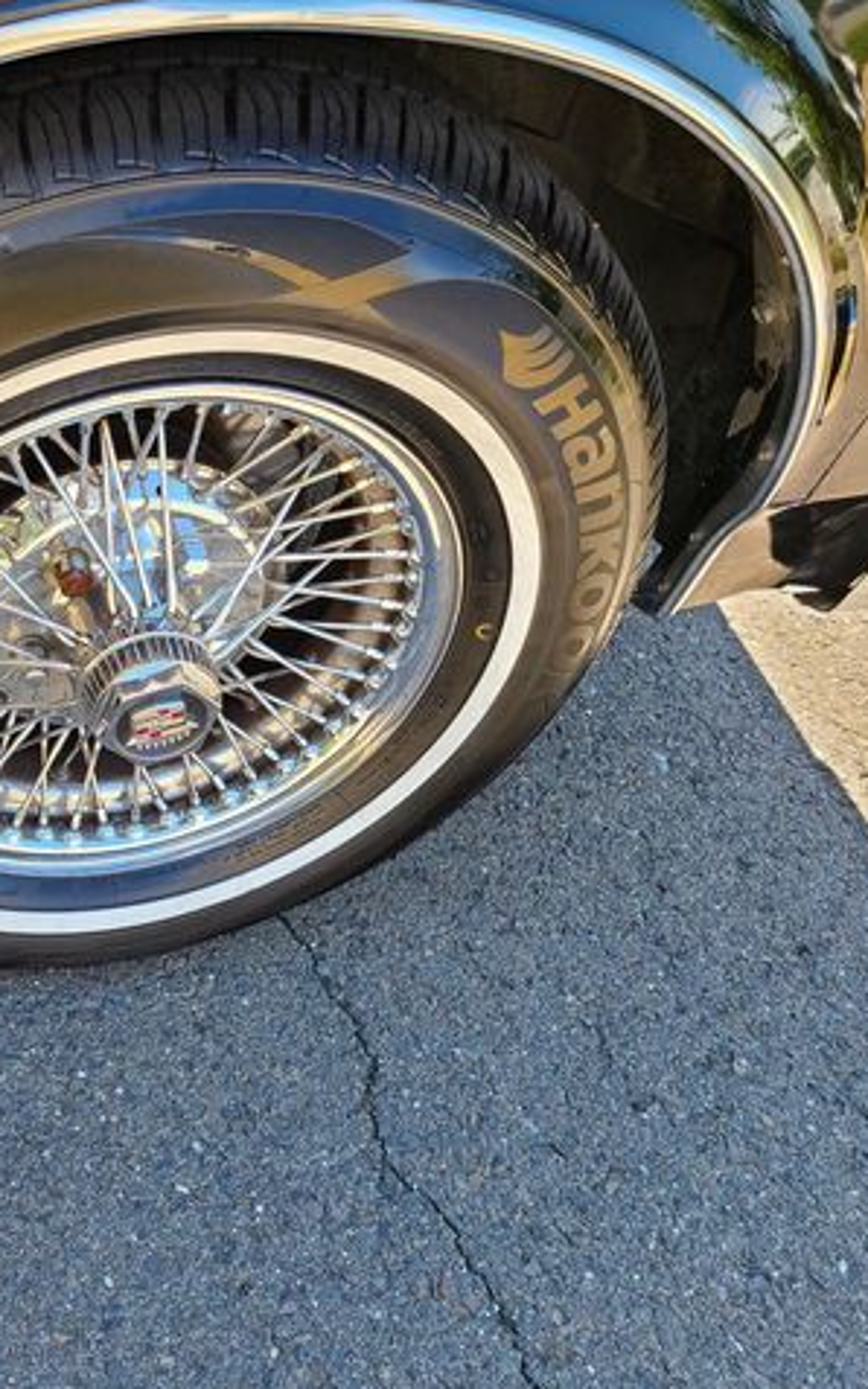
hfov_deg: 32.0
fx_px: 1401
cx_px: 17
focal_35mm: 37
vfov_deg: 52.8
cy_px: 696
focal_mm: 5.4
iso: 40
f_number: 1.8
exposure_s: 1/232
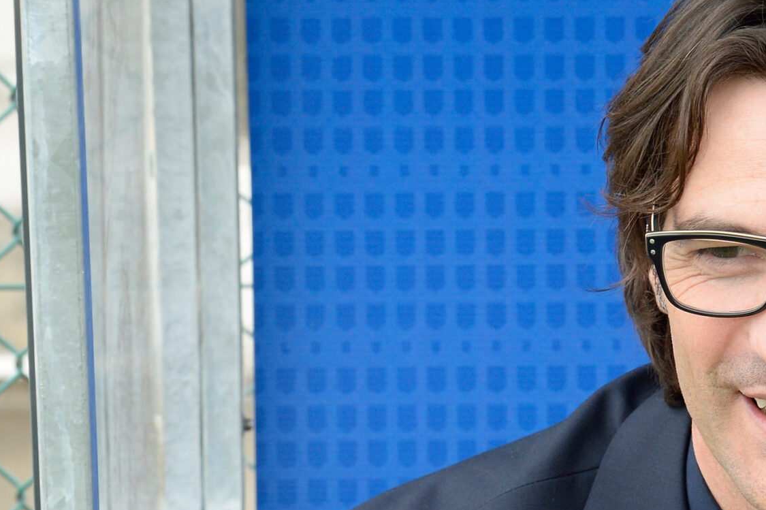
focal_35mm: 364
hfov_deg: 5.7
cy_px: 294
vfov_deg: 3.8
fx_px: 7741
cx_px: 724
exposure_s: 1/200
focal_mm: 160
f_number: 11
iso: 1250
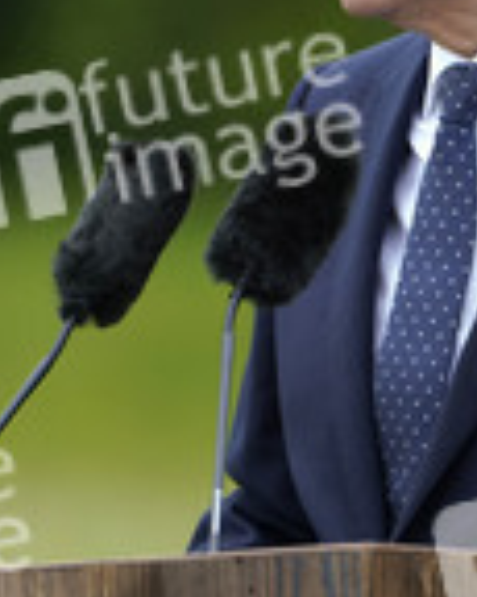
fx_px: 18407
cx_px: 270
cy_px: 340
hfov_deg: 1.5
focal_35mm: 1042
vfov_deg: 1.9
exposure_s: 1/640
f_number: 5.6
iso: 1000
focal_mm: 400
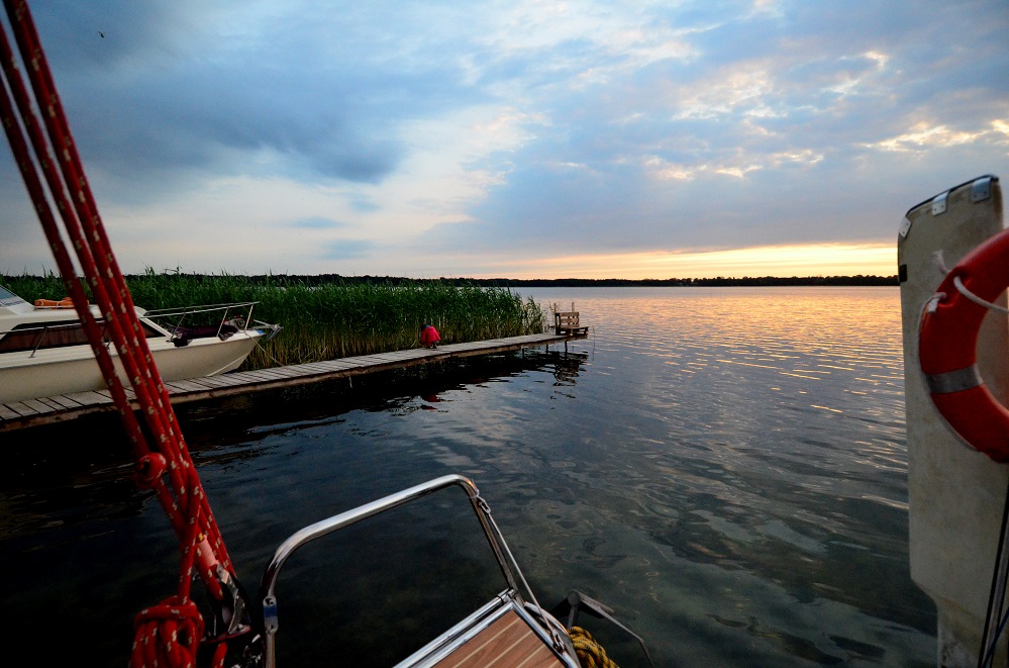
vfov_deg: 67.1
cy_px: 334
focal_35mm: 18
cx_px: 504
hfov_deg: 90.1
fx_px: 503
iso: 3200
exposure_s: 1/3200
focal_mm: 12
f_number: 4.5
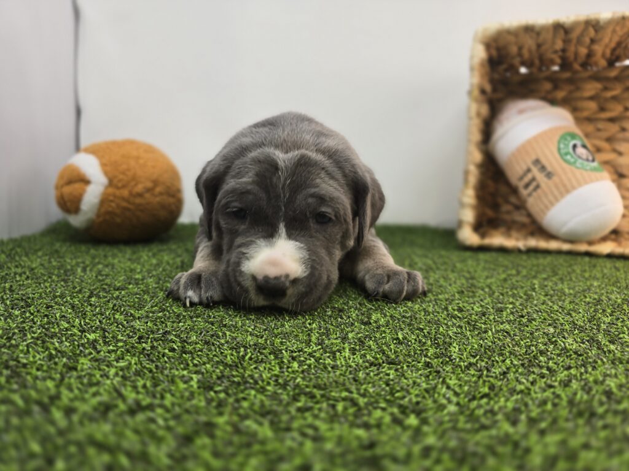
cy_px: 236
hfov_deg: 73.9
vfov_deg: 58.9
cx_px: 314
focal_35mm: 23
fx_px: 418
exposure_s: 1/63
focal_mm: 6.3
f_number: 1.7
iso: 25
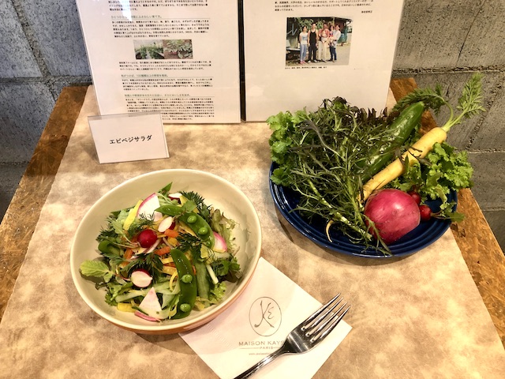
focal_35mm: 28
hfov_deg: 63.4
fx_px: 408
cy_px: 190
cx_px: 252
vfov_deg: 49.7
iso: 80
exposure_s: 1/17
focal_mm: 3.99
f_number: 1.8
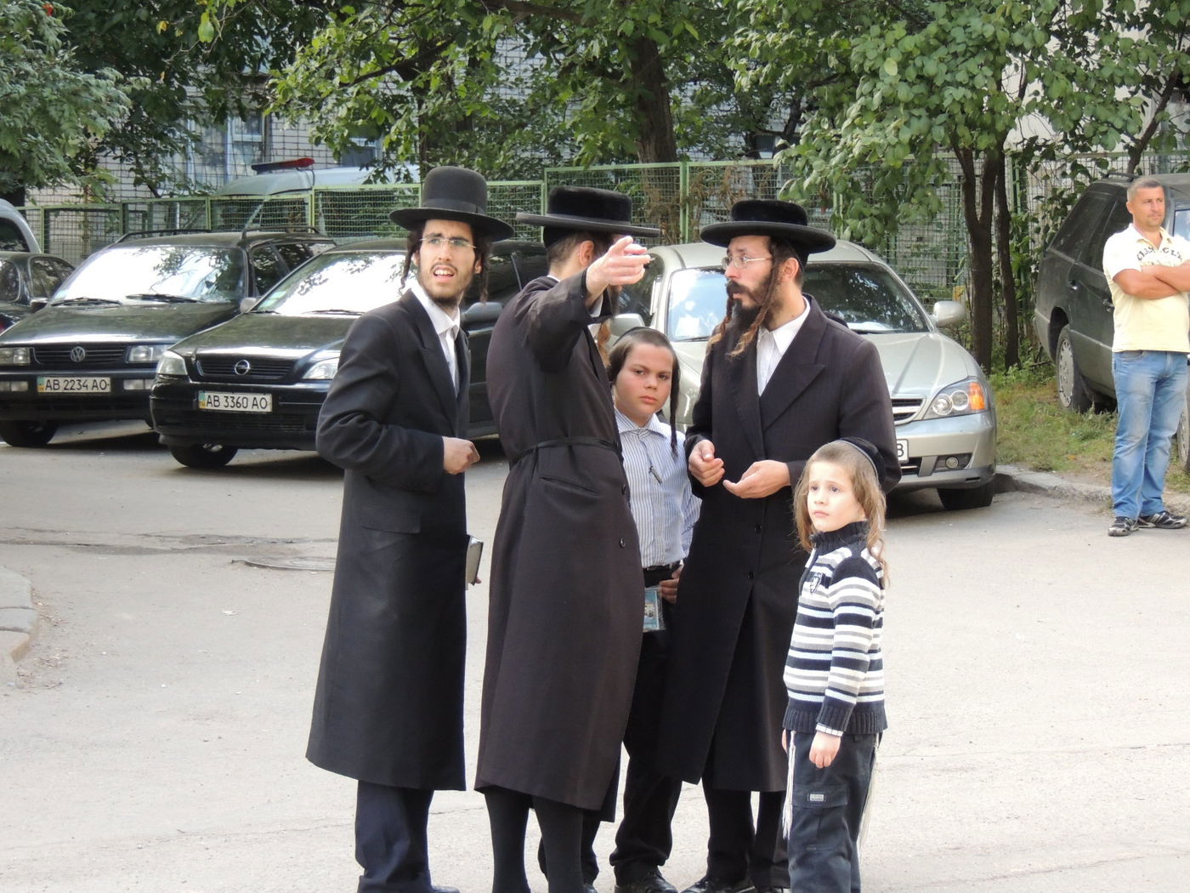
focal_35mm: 105
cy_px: 446
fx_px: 3610
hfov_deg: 18.7
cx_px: 595
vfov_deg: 14.1
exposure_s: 1/200
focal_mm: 18.7
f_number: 4.2
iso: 500
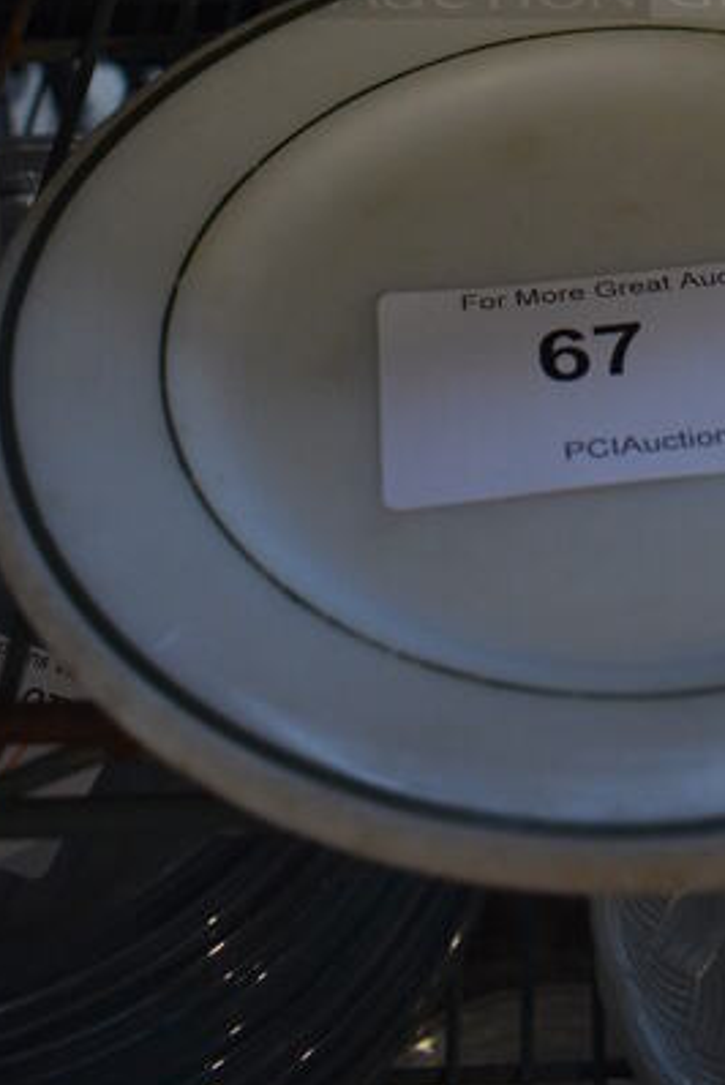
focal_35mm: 62
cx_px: 619
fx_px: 1870
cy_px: -124
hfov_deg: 21.6
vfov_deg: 29.1
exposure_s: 1/200
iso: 800
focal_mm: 18
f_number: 3.5
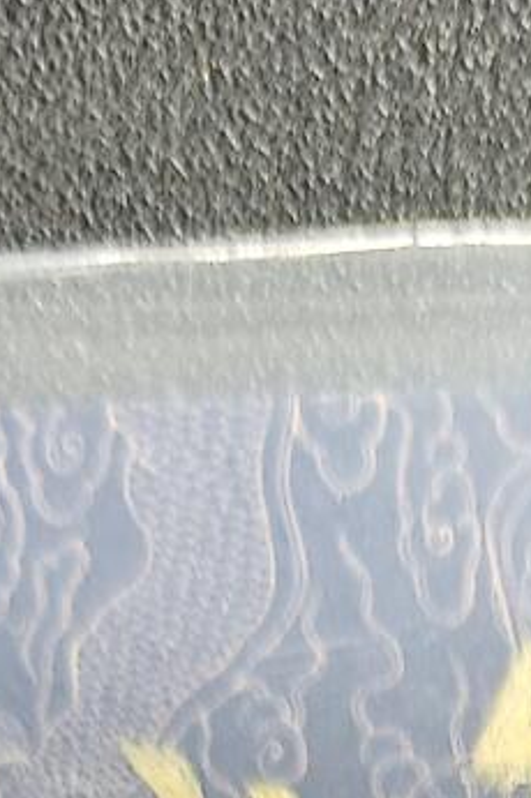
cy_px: 1806
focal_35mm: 130
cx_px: 679
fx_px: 2882
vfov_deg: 12.8
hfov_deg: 10.3
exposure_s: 1/33
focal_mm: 5.59
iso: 320
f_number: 1.8
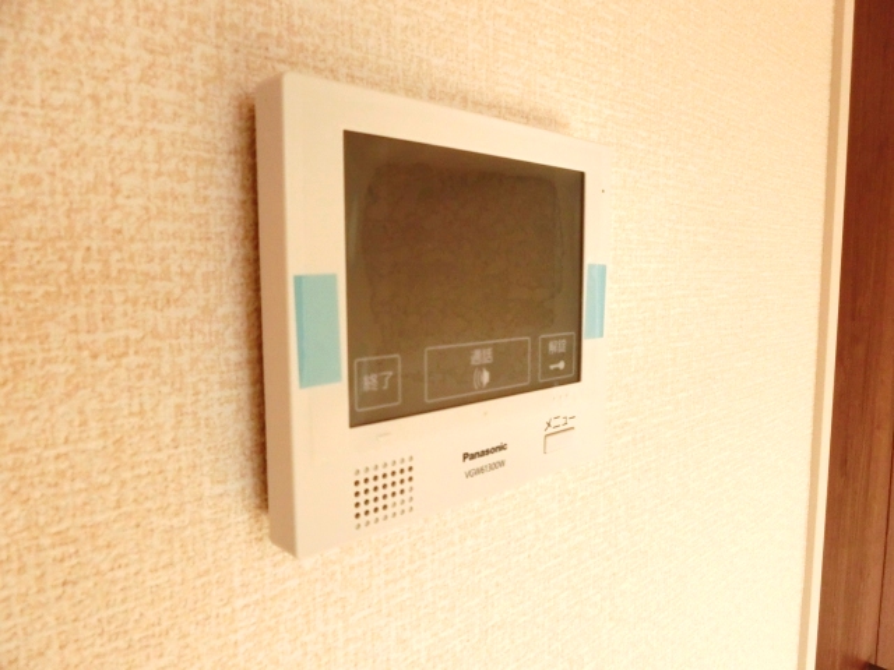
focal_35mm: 24
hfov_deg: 71.6
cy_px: 335
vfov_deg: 56.8
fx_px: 620
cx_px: 447
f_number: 3
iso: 250
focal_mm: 4.24
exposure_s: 1/1000
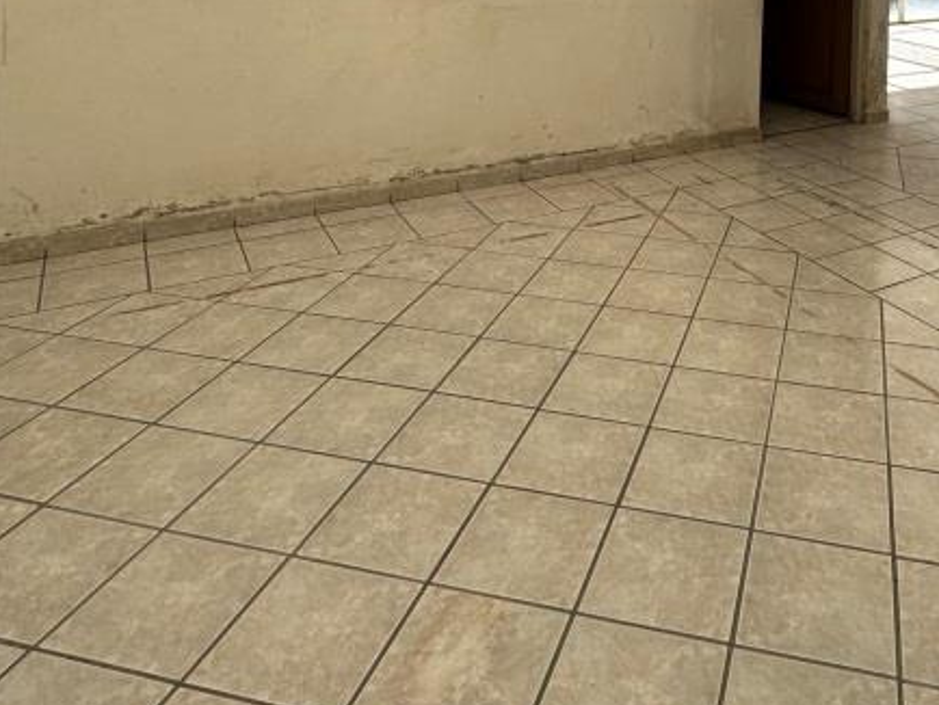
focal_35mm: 33
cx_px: 684
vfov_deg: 35.7
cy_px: -95
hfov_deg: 53.3
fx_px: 896
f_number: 2.2
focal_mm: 2.22
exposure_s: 1/707
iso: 40
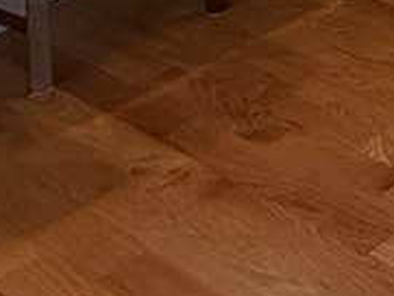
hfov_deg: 14.1
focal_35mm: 79
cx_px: 999
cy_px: -459
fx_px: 900
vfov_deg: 13.0
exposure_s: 1/120
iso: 200
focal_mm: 2.22
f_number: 2.2
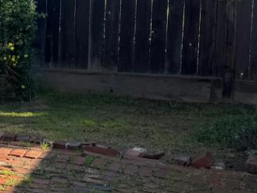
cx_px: -187
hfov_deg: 16.3
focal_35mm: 104
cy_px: 35
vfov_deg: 14.2
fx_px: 773
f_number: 1.78
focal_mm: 6.76
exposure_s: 1/1980
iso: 80
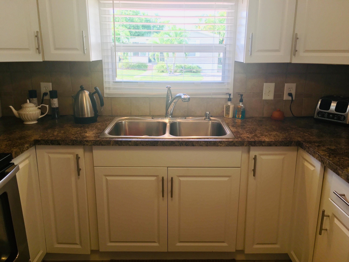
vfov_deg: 48.2
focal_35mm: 29
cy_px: 131
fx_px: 292
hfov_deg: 61.7
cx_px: 174
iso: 25
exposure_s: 1/60
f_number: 2.2
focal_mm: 4.15
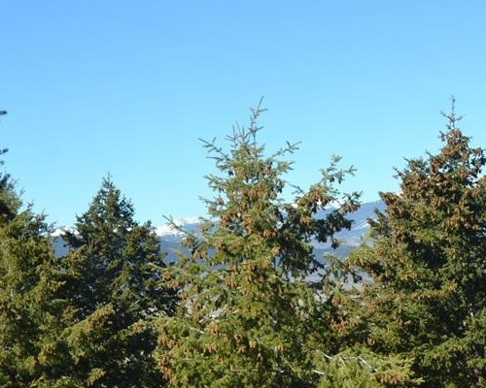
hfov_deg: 18.8
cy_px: 155
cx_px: 375
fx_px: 1452
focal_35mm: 101
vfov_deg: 15.2
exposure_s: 1/200
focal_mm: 35
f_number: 7.1
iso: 100
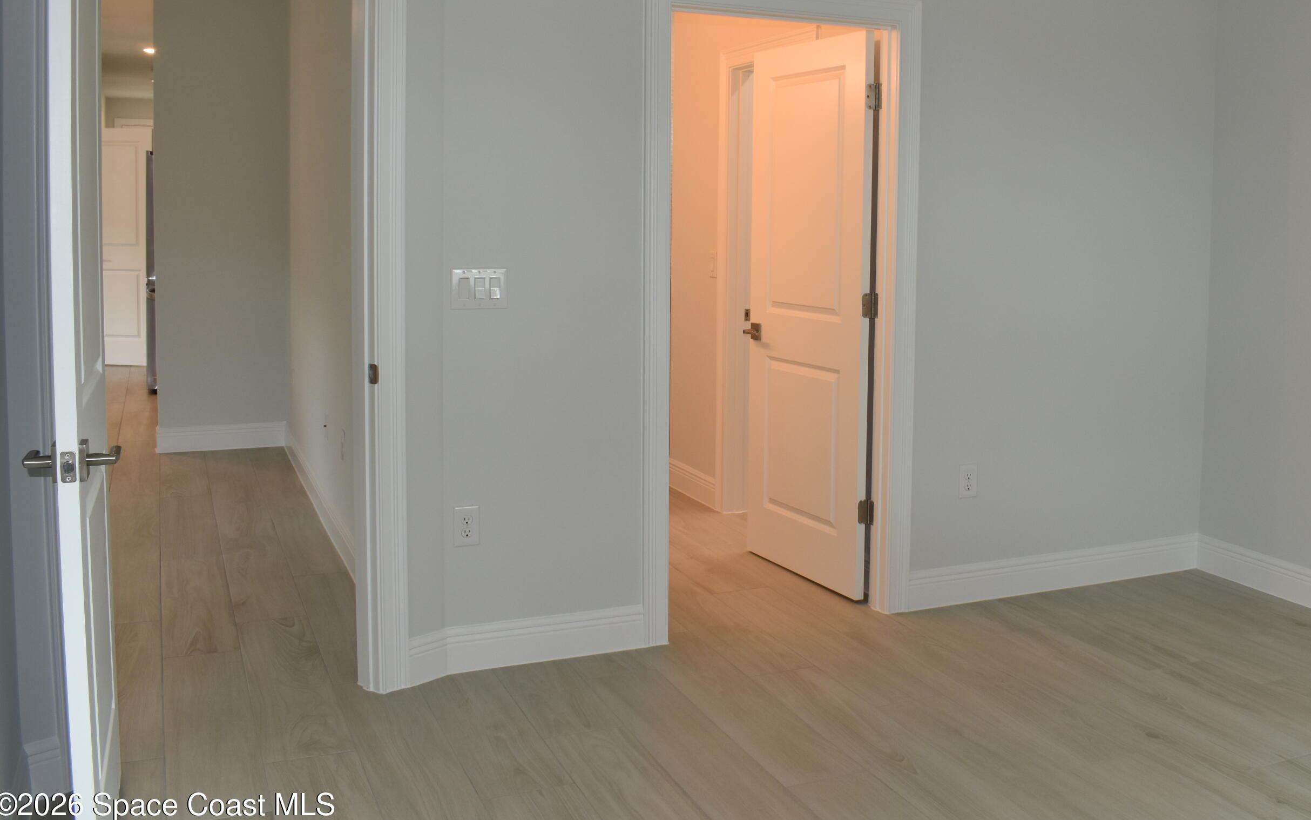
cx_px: 801
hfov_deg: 56.2
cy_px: 314
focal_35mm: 34
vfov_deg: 37.1
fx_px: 1215
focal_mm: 18
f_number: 7.1
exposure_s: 1/30
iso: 360
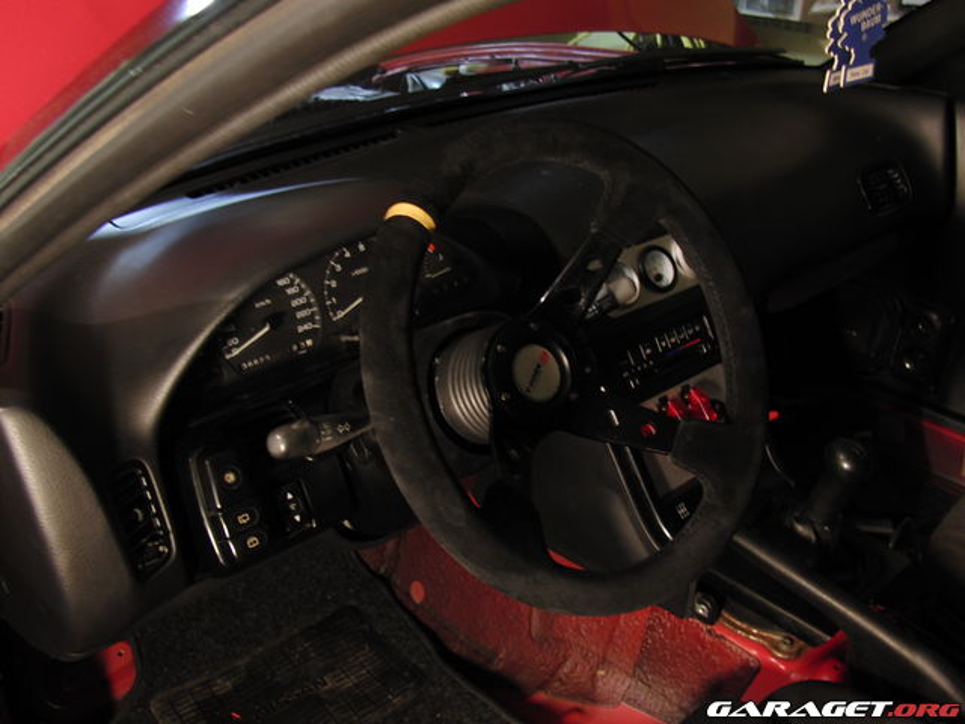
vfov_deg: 39.7
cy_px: 362
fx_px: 1004
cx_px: 482
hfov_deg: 51.4
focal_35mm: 36
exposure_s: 1
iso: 100
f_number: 2.7
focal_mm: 7.3
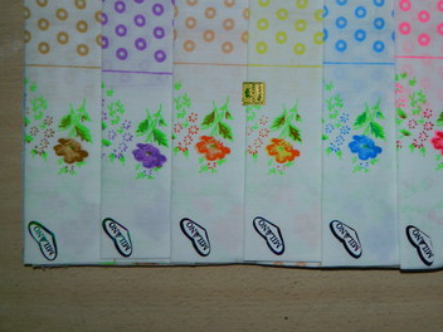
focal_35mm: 44
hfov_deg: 42.3
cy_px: 113
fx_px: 563
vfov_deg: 32.6
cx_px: 301
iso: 200
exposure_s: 1/40
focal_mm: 5.6
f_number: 9.1
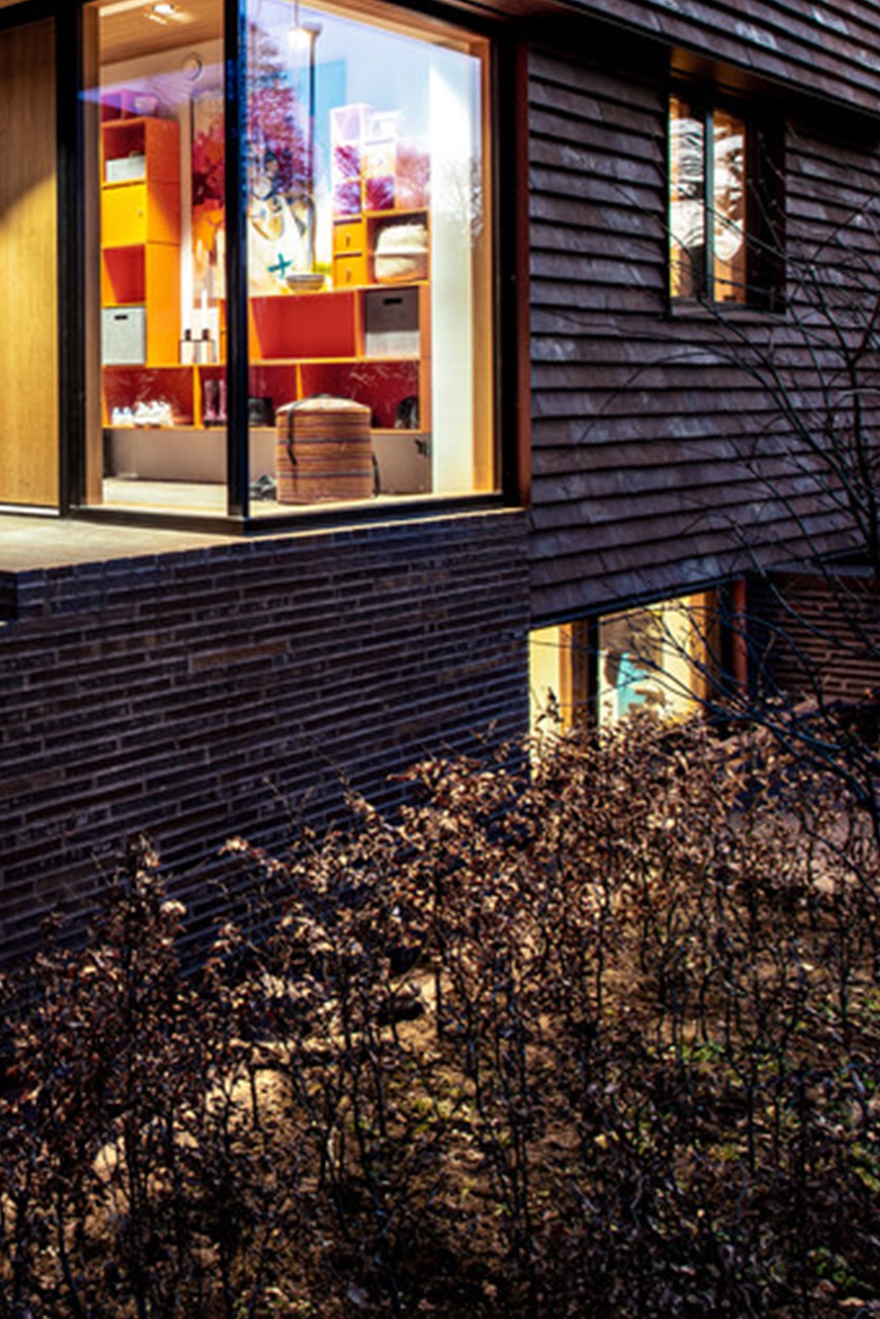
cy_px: 388
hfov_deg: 30.7
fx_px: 1465
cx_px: -24
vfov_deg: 47.2
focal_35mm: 40
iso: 250
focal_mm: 17
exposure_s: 5
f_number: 10
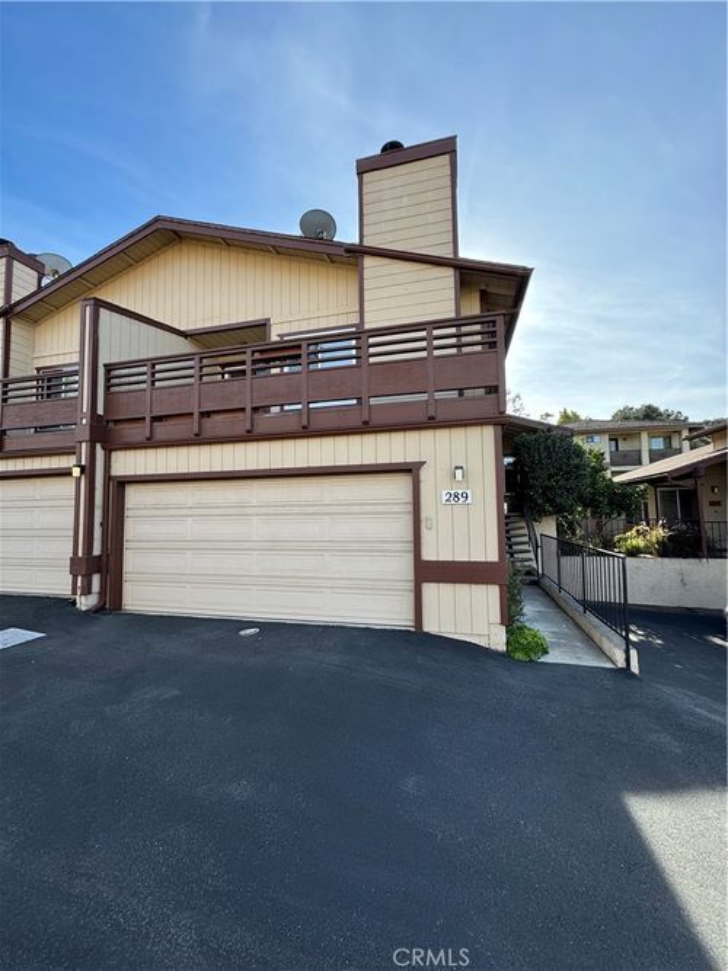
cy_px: 486
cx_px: 364
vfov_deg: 102.1
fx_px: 393
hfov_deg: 85.7
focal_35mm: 14
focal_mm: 2.22
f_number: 2.2
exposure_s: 1/362
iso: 40
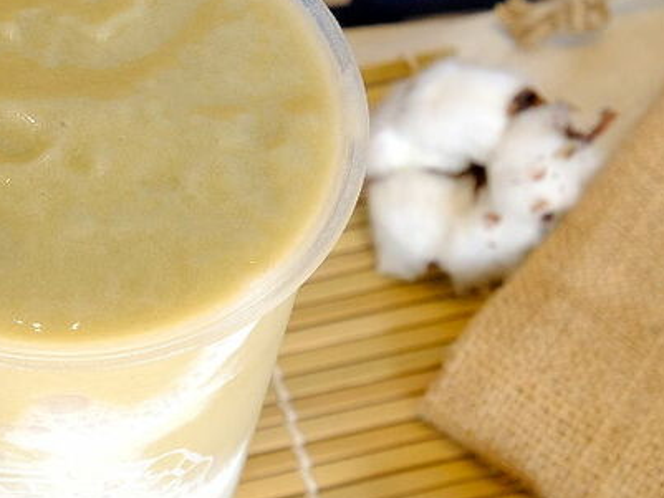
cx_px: 79
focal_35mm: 110
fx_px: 2111
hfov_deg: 17.6
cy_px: 127
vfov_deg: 13.4
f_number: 10
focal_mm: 35.8
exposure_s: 1/125
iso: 1250
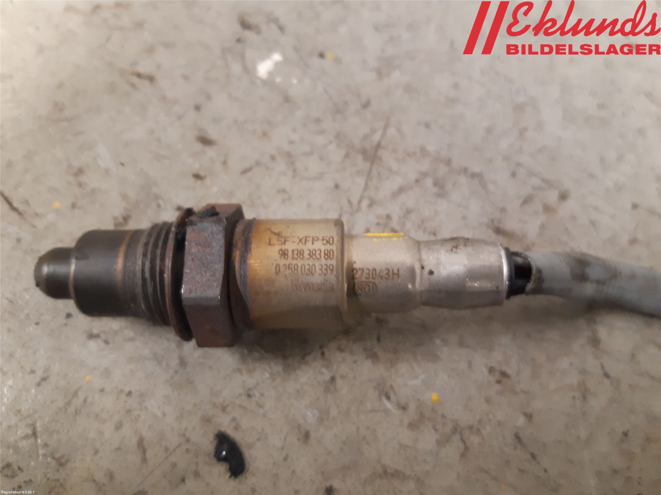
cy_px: 248
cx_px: 330
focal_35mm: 26
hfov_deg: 67.3
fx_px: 496
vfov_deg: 53.1
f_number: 1.7
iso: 250
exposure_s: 1/25
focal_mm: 3.93
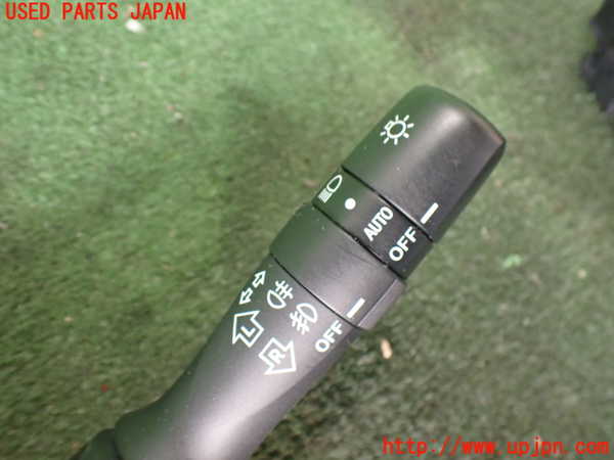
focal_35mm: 30
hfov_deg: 60.0
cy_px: 230
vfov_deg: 46.8
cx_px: 307
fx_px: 532
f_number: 2.3
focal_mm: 5.4
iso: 1000
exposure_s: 1/30
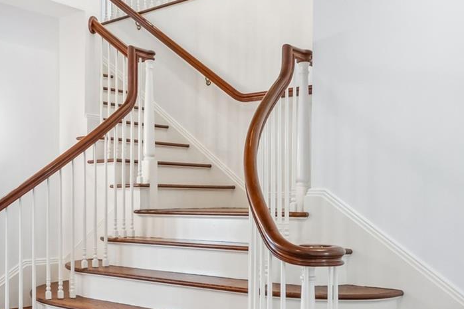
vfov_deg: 30.4
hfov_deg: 42.0
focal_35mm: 44
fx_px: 567
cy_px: 193
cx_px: 76
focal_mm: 10
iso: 320
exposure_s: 1/4
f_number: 10
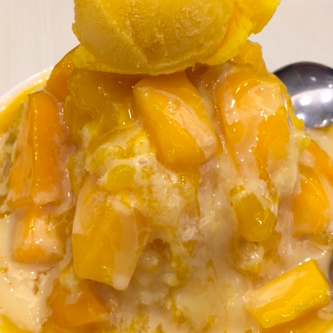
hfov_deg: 47.2
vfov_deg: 47.0
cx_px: 167
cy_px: 133
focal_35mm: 35
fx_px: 381
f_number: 2.2
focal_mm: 4.15
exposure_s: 1/30
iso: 64
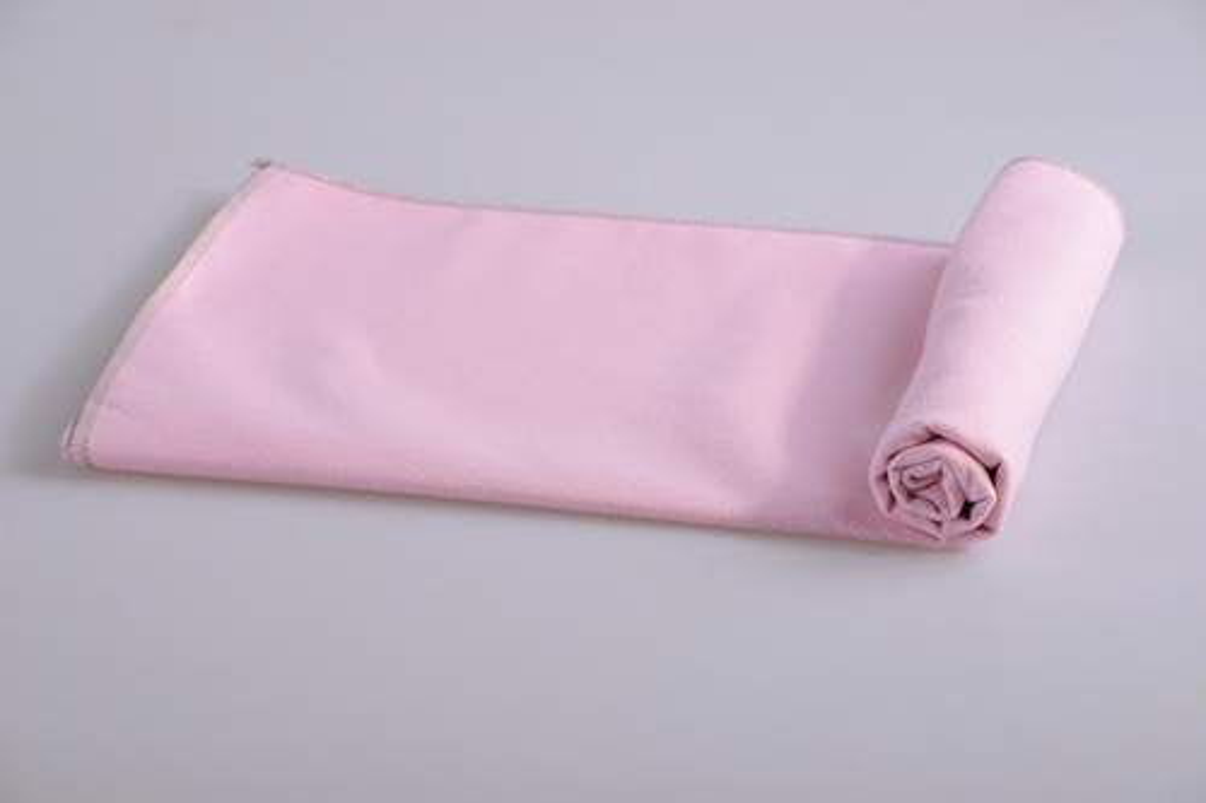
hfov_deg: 13.3
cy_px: 402
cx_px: 603
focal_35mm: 155
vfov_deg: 8.8
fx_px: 5190
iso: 100
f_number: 20
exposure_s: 1/125
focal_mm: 155
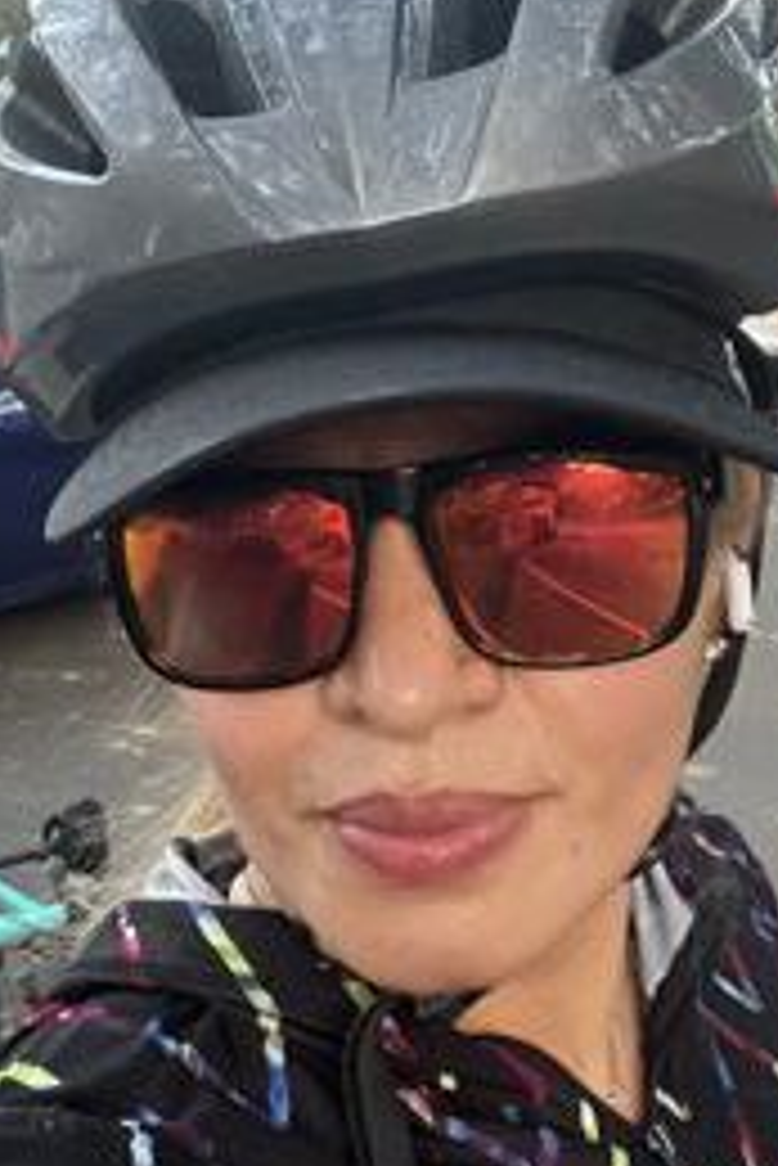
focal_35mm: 53
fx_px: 1716
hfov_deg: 25.5
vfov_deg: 37.4
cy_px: 671
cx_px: 436
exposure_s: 1/40
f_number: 2.2
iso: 400
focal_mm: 2.71
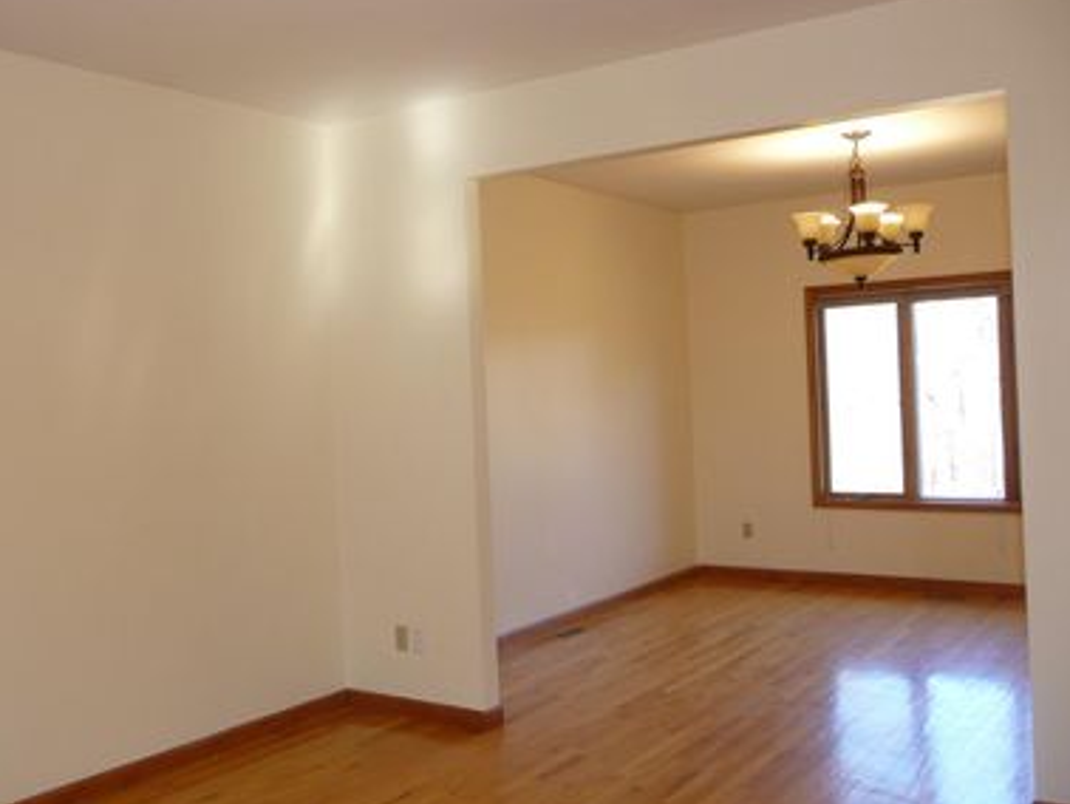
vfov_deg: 38.7
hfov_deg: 49.5
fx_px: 1144
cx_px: 382
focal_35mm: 37
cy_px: 398
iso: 125
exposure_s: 1/30
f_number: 3.3
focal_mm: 4.7
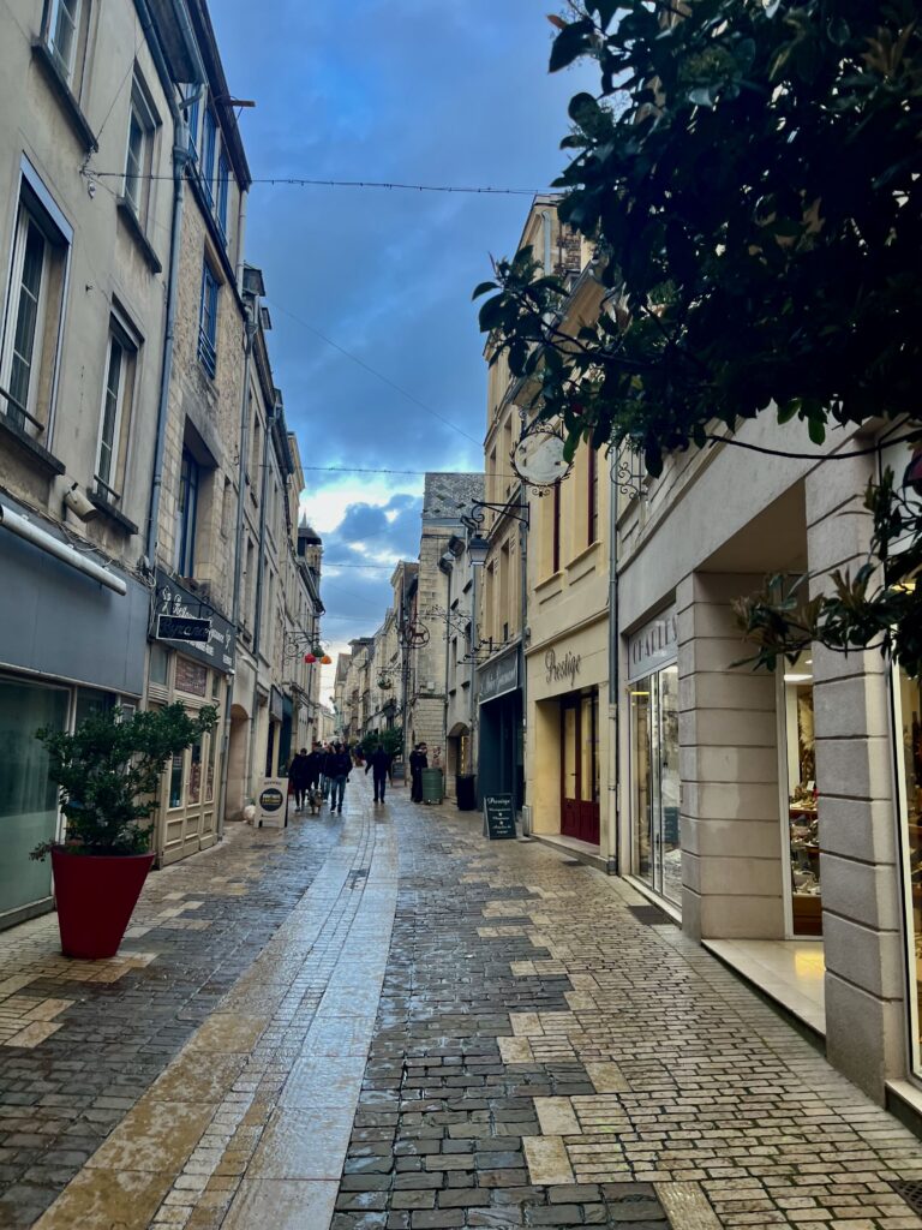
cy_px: 615
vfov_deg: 67.3
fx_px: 923
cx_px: 461
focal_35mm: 26
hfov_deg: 53.1
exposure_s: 1/122
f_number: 1.6
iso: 32
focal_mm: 5.1
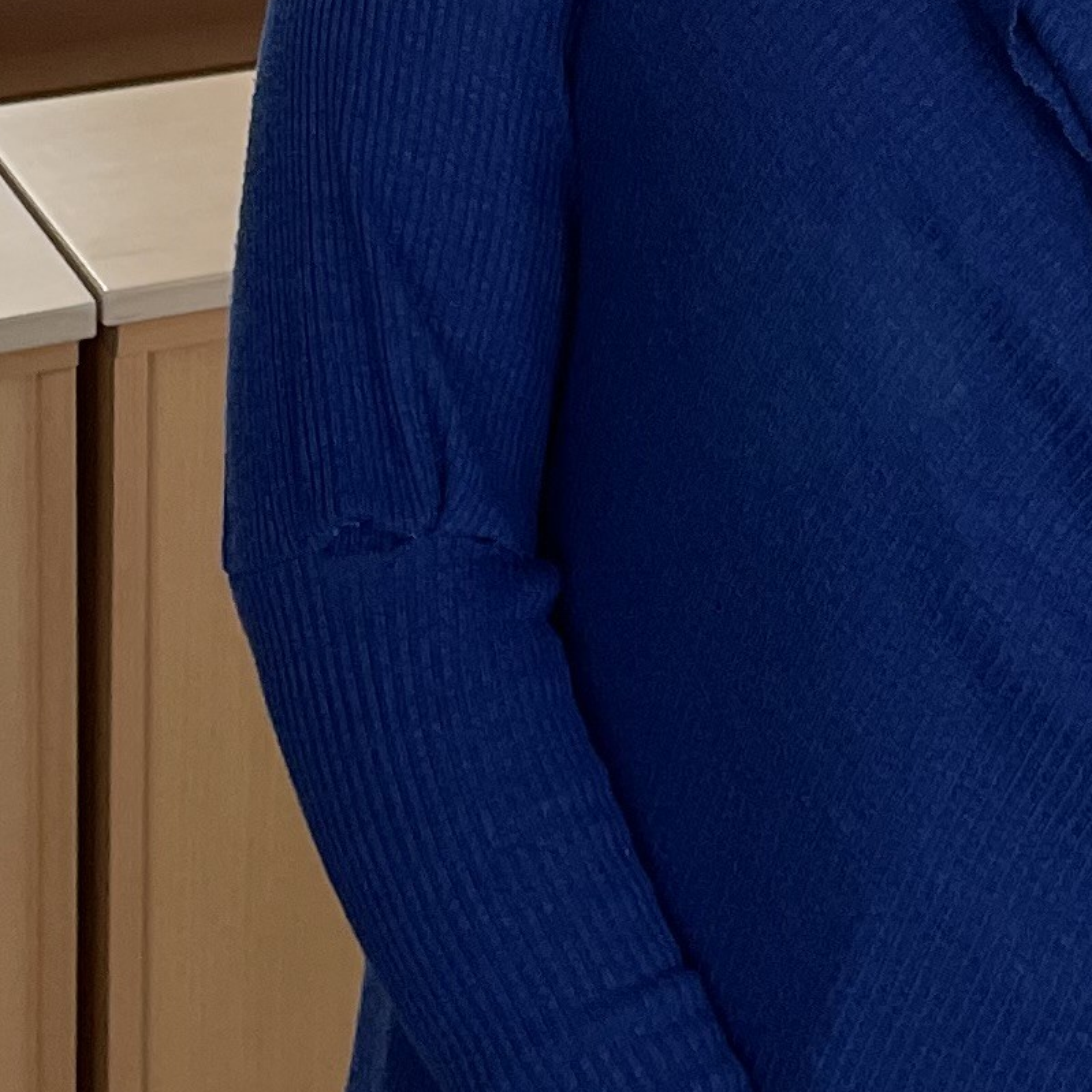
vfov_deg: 13.3
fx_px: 4140
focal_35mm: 116
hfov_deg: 14.7
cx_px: 1203
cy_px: -965
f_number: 1.6
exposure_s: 1/121
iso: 100
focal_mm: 4.2
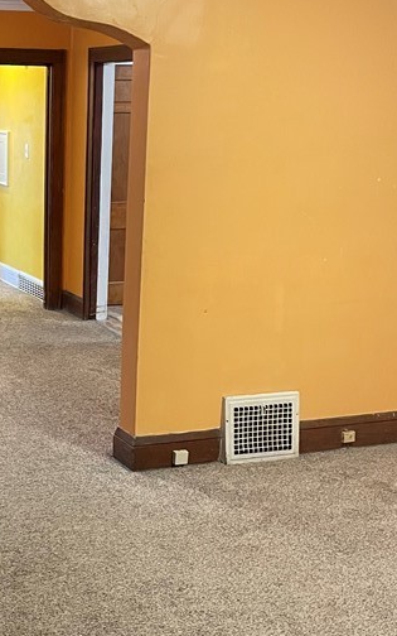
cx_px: 16
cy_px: 399
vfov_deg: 36.1
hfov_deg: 22.4
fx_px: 969
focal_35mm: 56
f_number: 1.6
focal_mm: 4.2
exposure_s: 1/60
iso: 400
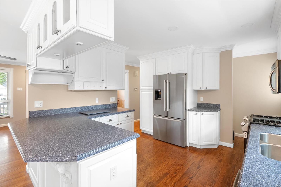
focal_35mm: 16
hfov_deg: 96.7
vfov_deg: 73.7
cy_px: 94
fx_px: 125
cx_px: 140
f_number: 8
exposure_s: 1/1.67
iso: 400
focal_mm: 8
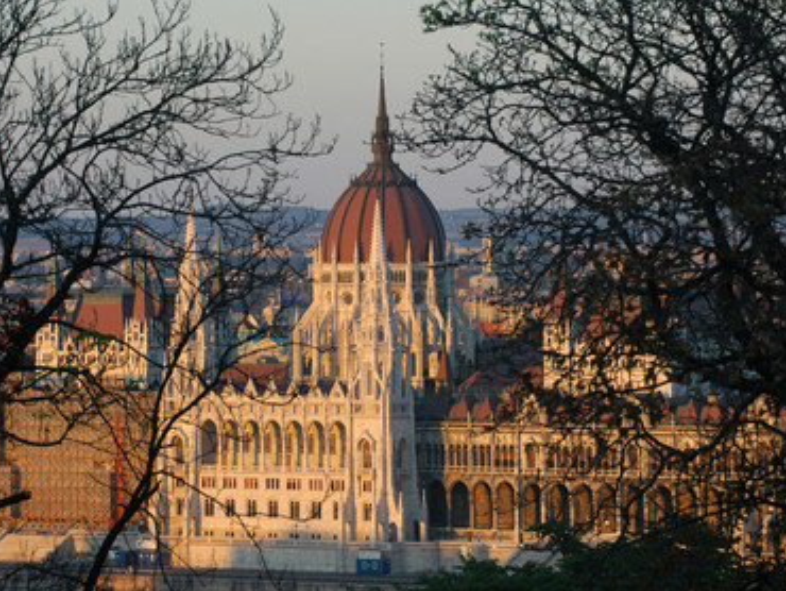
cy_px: 296
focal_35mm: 213
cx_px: 430
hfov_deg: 9.3
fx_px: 4840
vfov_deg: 7.0
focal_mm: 130
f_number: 7.1
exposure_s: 1/125
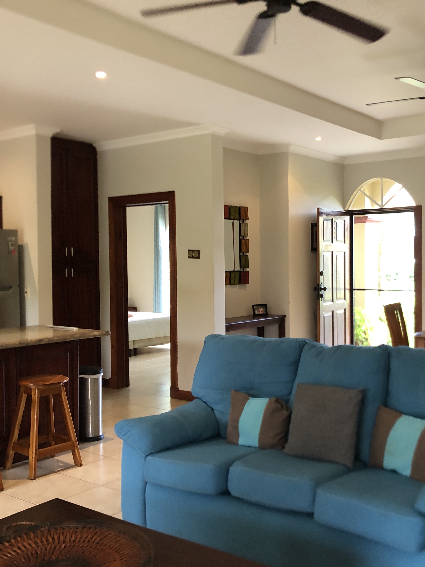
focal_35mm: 38
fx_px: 622
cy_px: 288
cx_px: 265
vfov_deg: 49.0
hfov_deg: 37.5
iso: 50
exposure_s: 1/15
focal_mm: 3.99
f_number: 1.8
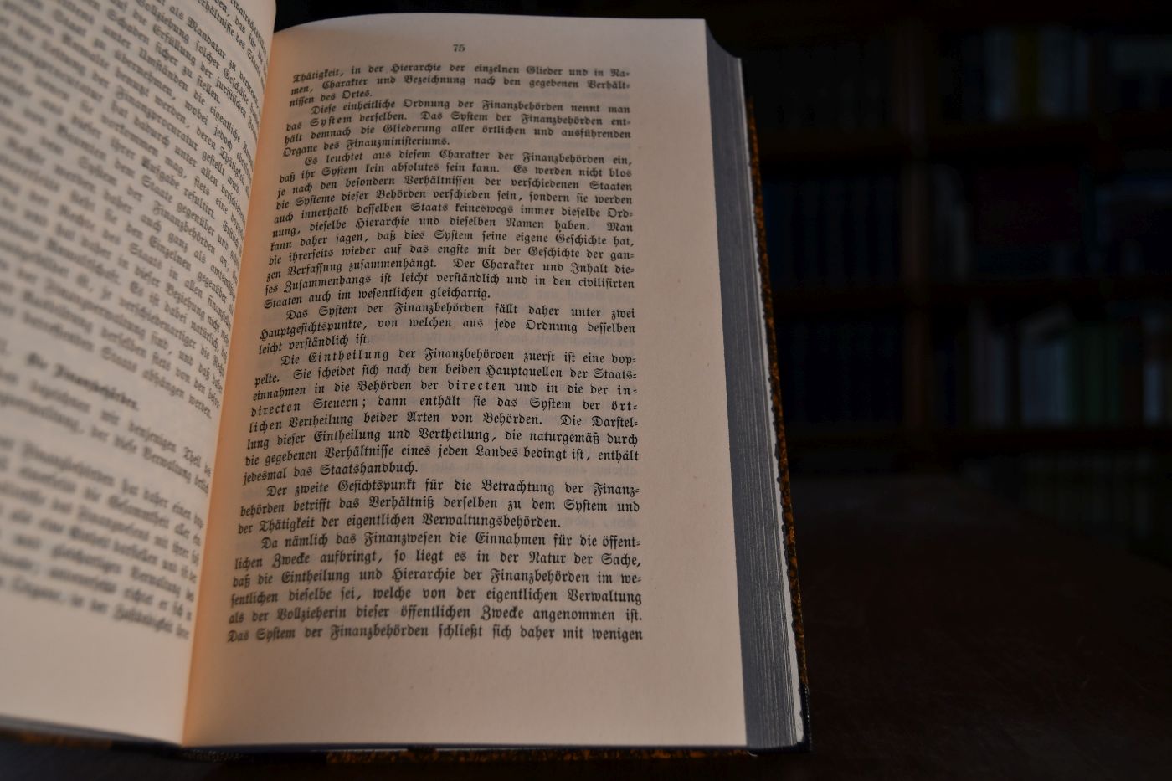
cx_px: 586
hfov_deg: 55.8
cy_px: 390
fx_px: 1107
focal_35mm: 34
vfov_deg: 38.9
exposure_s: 1/250
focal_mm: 23
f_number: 4.5
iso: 400
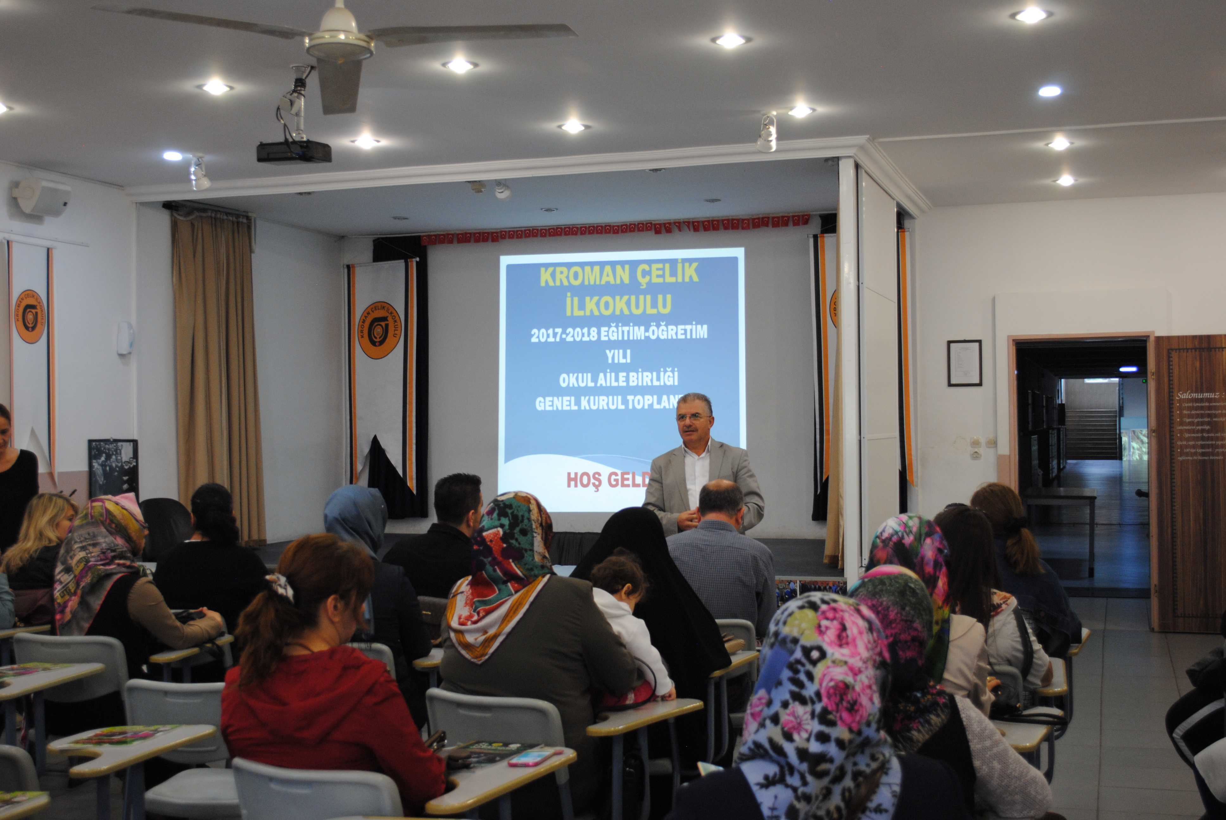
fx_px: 1534
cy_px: 410
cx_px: 613
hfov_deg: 43.6
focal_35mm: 45
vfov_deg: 29.9
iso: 400
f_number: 4.5
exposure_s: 1/15
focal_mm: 30
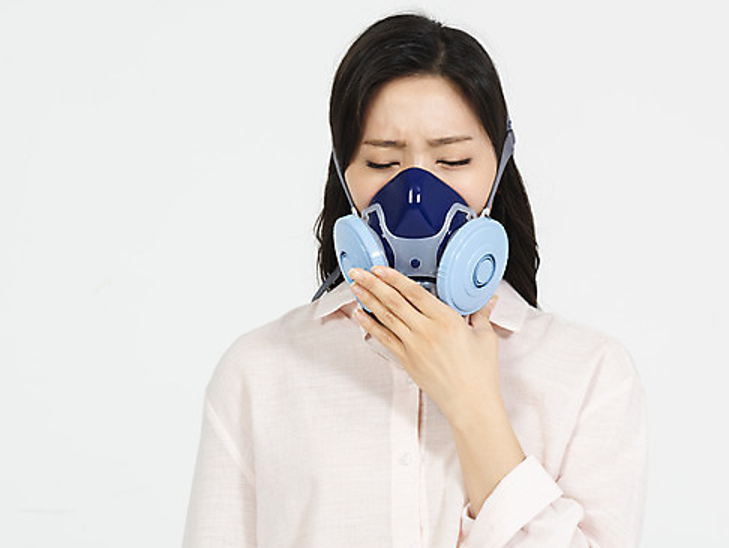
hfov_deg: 8.3
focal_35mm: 237
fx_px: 4994
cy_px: 282
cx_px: 365
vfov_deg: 6.3
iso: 100
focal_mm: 200
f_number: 13
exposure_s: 1/125
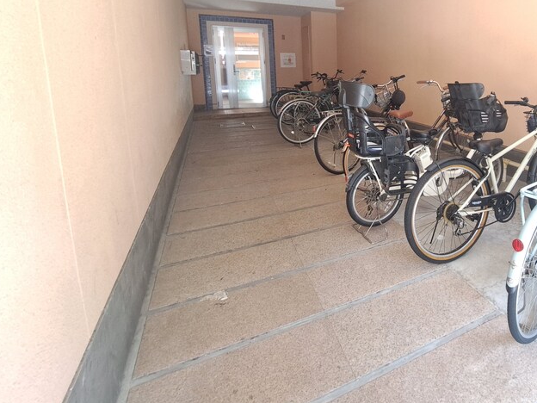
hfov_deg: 75.4
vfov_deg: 63.2
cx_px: 407
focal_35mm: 20
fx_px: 310
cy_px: 115
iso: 100
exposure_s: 1/25
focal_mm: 1.74
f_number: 2.2
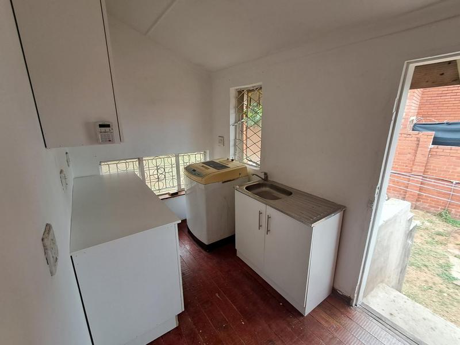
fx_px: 213
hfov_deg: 94.5
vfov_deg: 78.1
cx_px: 230
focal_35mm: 16
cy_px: 172
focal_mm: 1.64
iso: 64
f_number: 2.2
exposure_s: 1/50
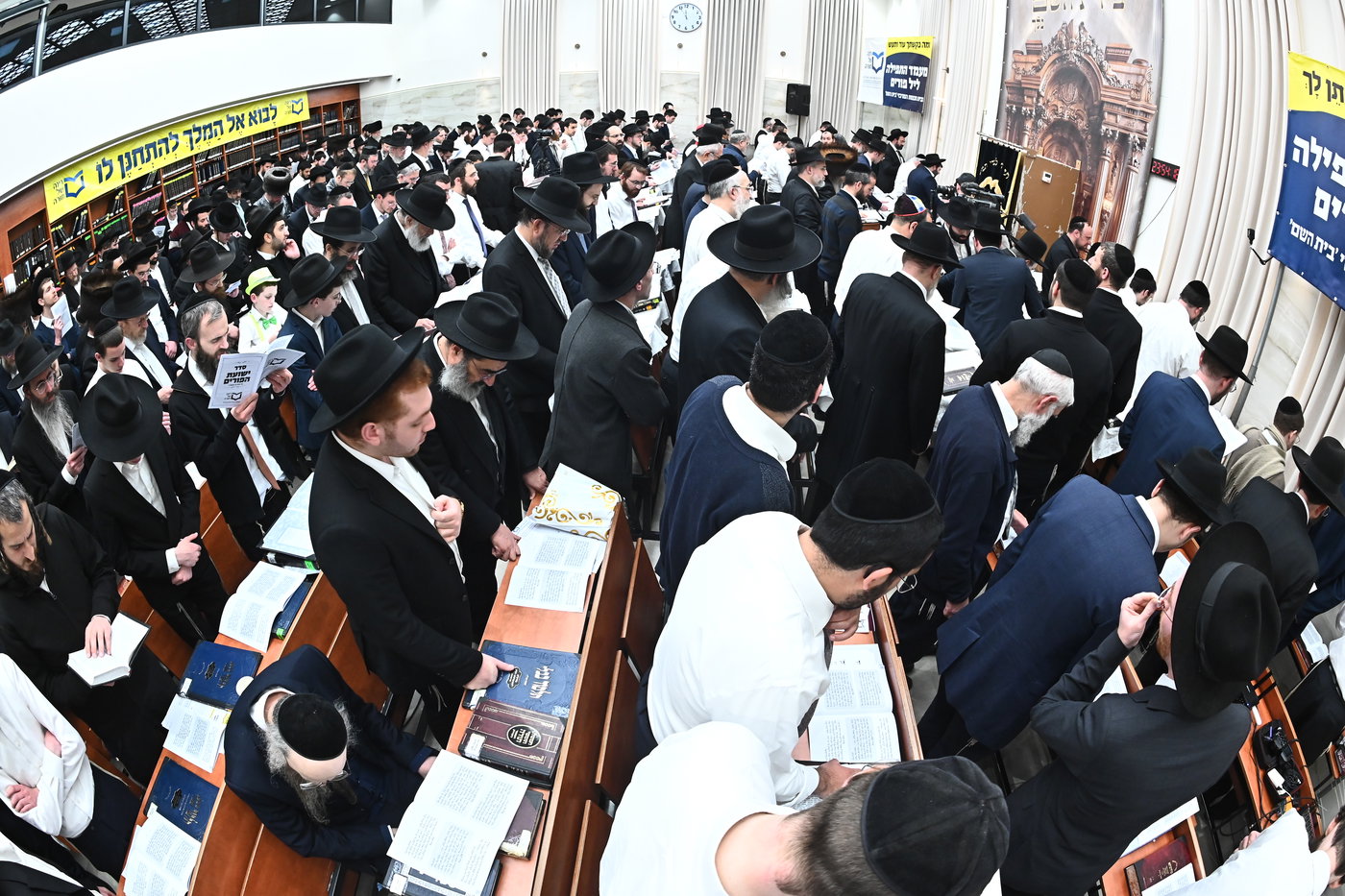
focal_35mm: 16
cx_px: 672
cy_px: 448
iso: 3200
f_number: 9
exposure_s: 1/200
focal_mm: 16
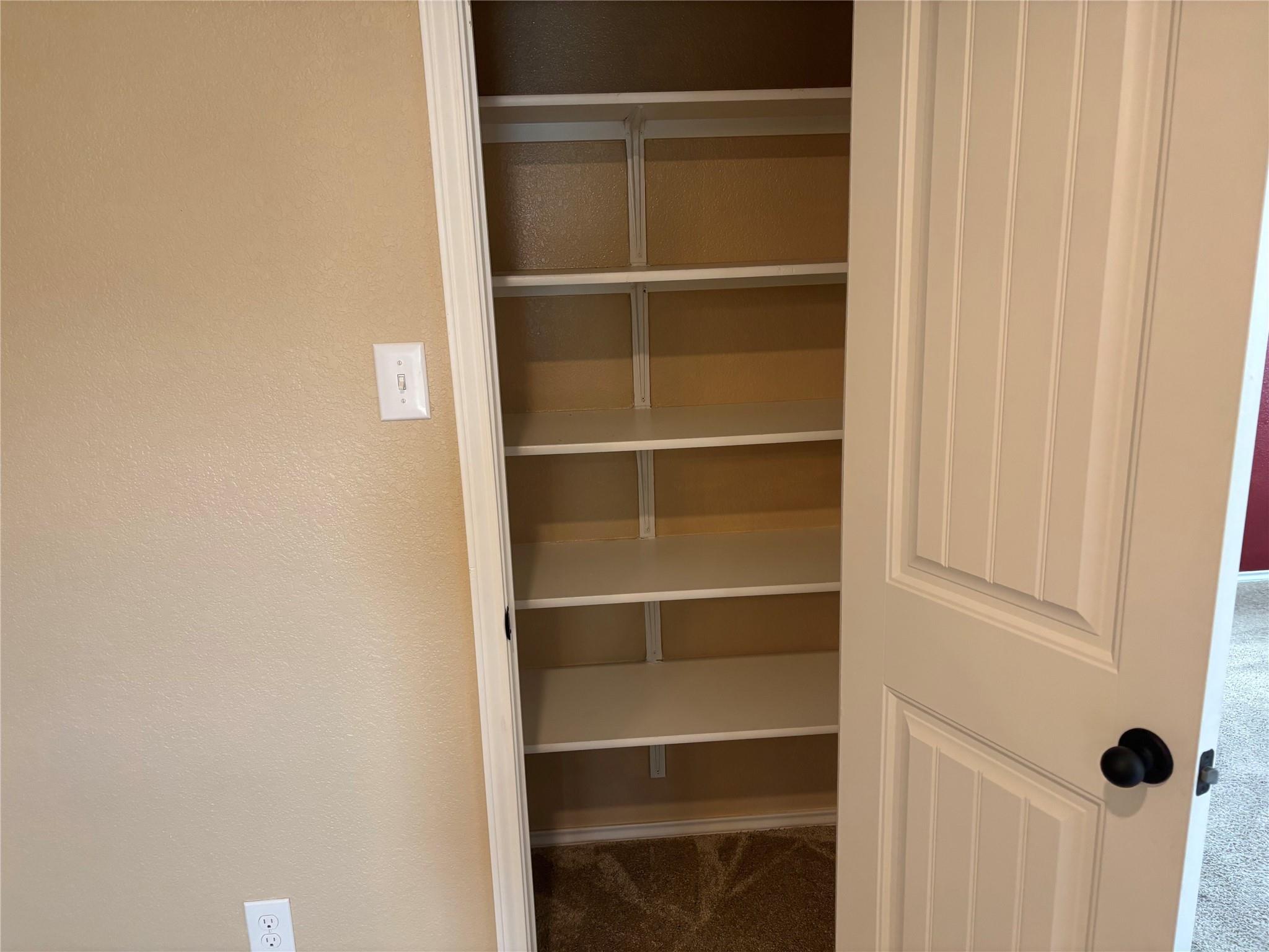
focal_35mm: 26
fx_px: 953
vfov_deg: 53.1
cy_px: 476
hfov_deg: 67.3
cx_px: 634
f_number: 1.6
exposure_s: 1/60
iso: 160
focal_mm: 5.96
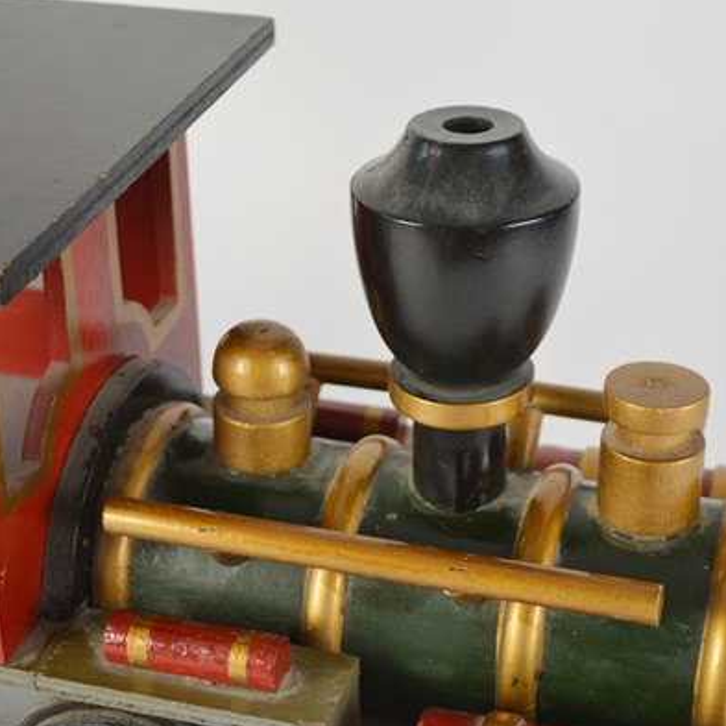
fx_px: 1661
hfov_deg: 24.6
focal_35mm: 70
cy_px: 364
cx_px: 401
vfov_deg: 24.7
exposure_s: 1/60
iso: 500
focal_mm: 36
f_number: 5
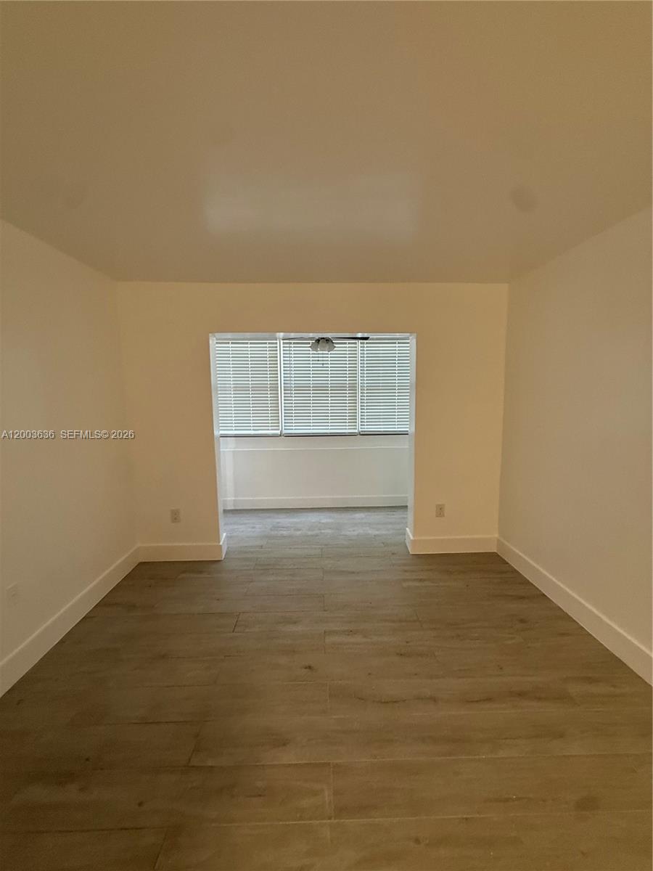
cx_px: 326
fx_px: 352
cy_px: 436
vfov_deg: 102.1
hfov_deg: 85.7
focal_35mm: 14
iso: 250
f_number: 2.2
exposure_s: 1/60
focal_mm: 2.22
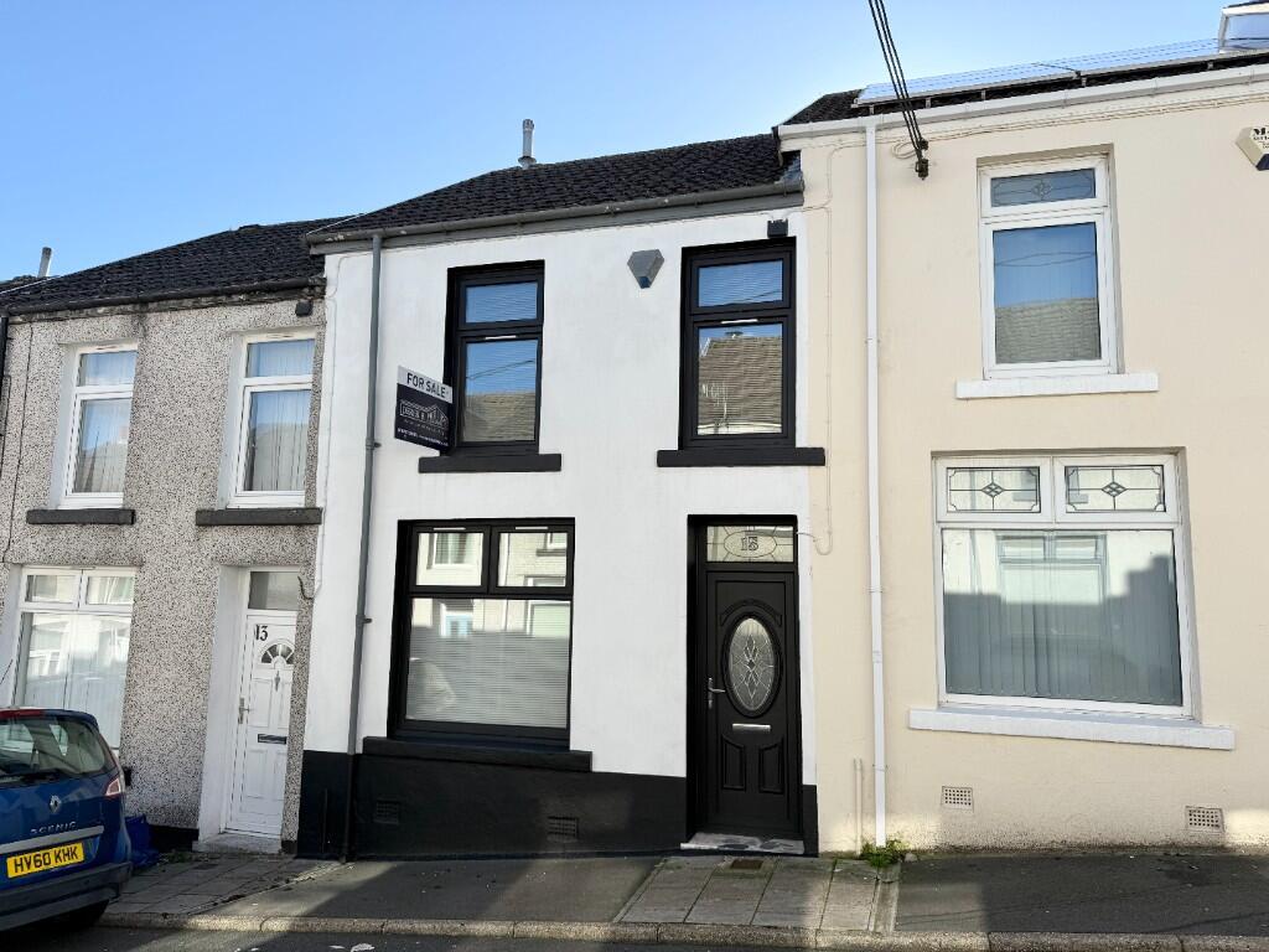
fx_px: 880
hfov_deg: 71.6
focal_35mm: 24
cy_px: 476
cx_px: 634
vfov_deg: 56.8
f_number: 1.78
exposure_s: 1/2801
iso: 80
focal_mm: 6.76
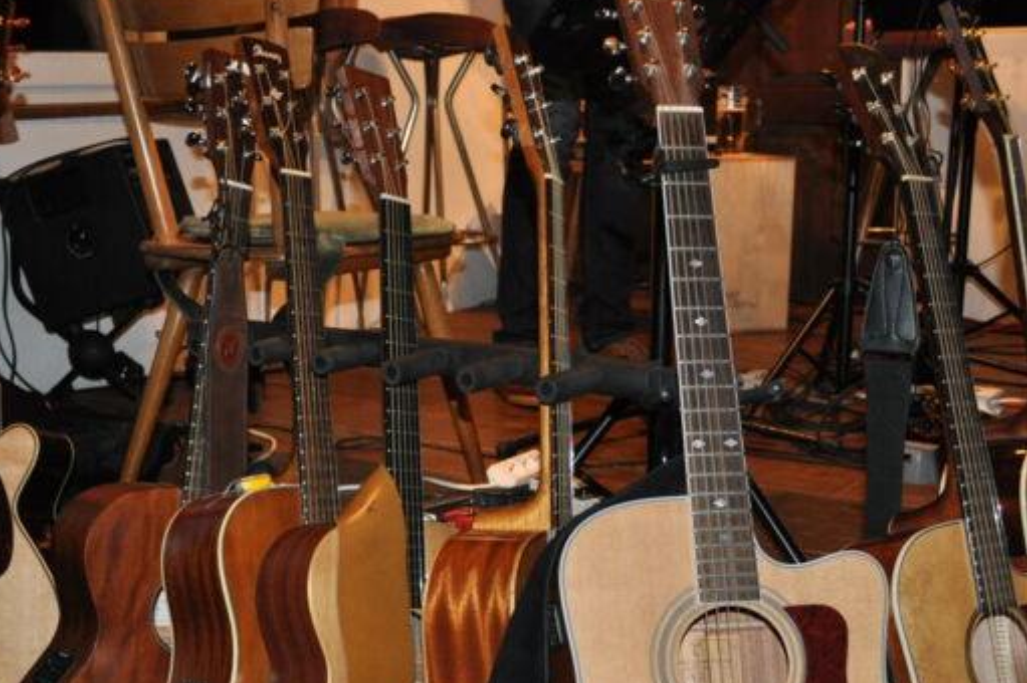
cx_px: 489
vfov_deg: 25.1
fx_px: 1511
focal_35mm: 53
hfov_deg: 37.5
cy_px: 540
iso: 800
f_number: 3.8
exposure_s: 1/60
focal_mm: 20
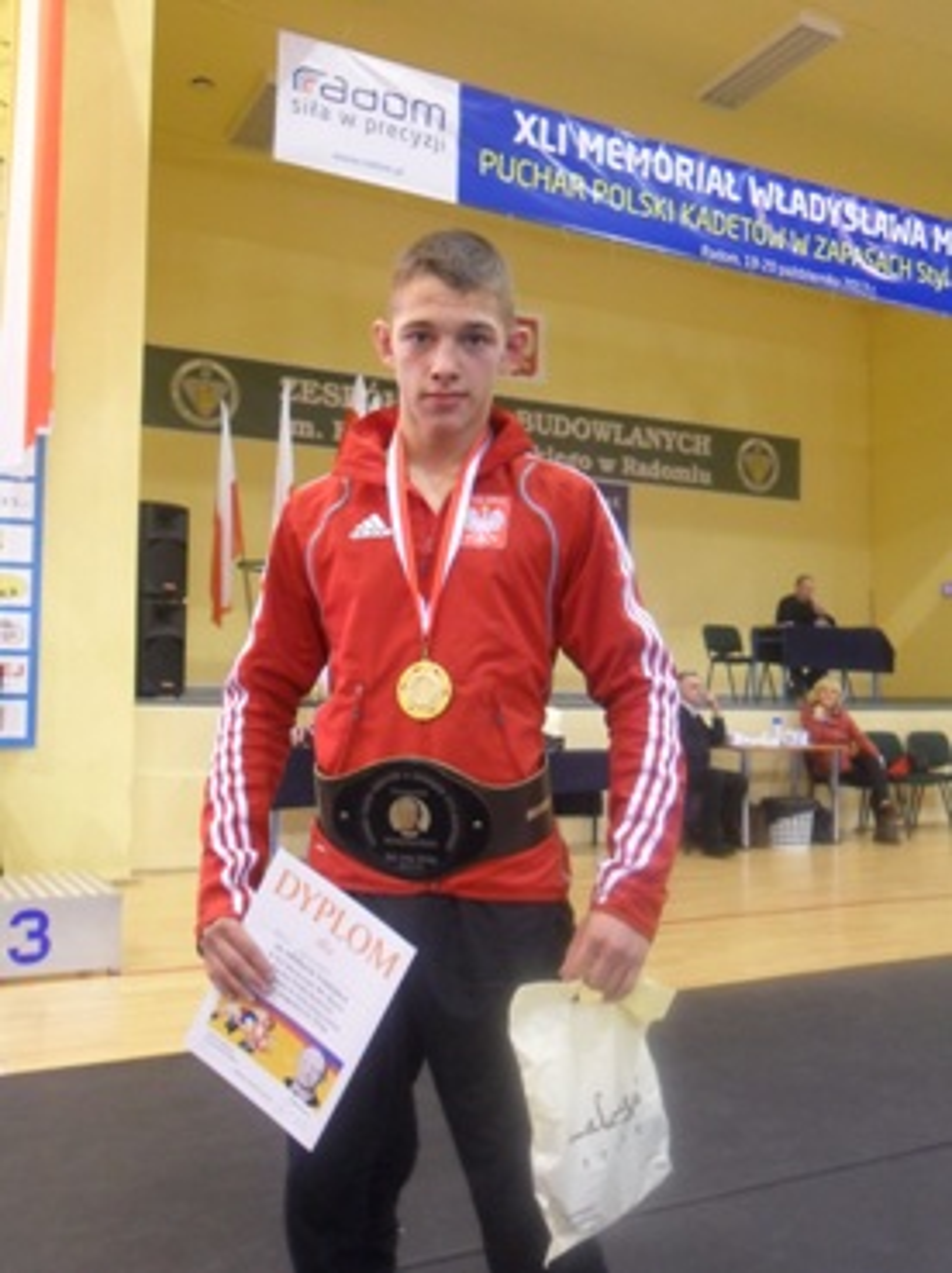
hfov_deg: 44.1
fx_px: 1175
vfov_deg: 56.9
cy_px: 636
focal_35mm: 32
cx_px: 476
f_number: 3.7
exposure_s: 1/15
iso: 400
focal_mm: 5.7
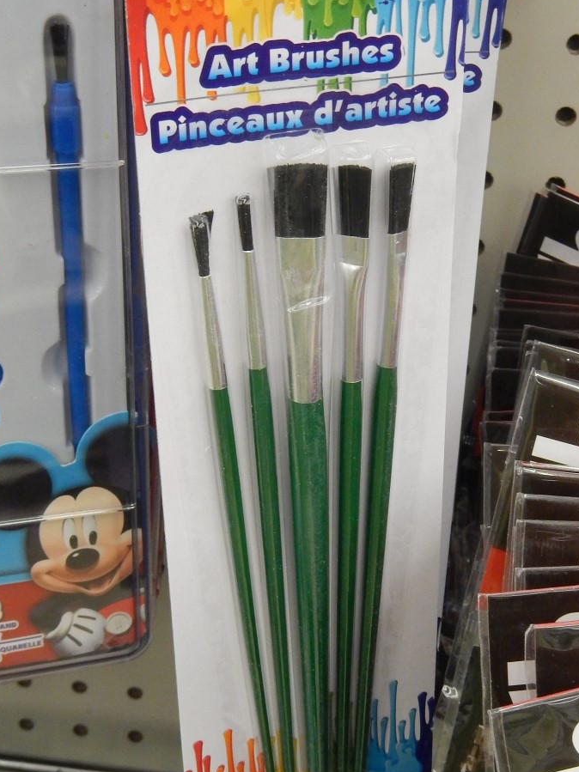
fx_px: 915
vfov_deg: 45.8
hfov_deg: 35.1
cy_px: 376
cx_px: 308
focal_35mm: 41
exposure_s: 1/30
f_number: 4
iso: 360
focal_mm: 6.5
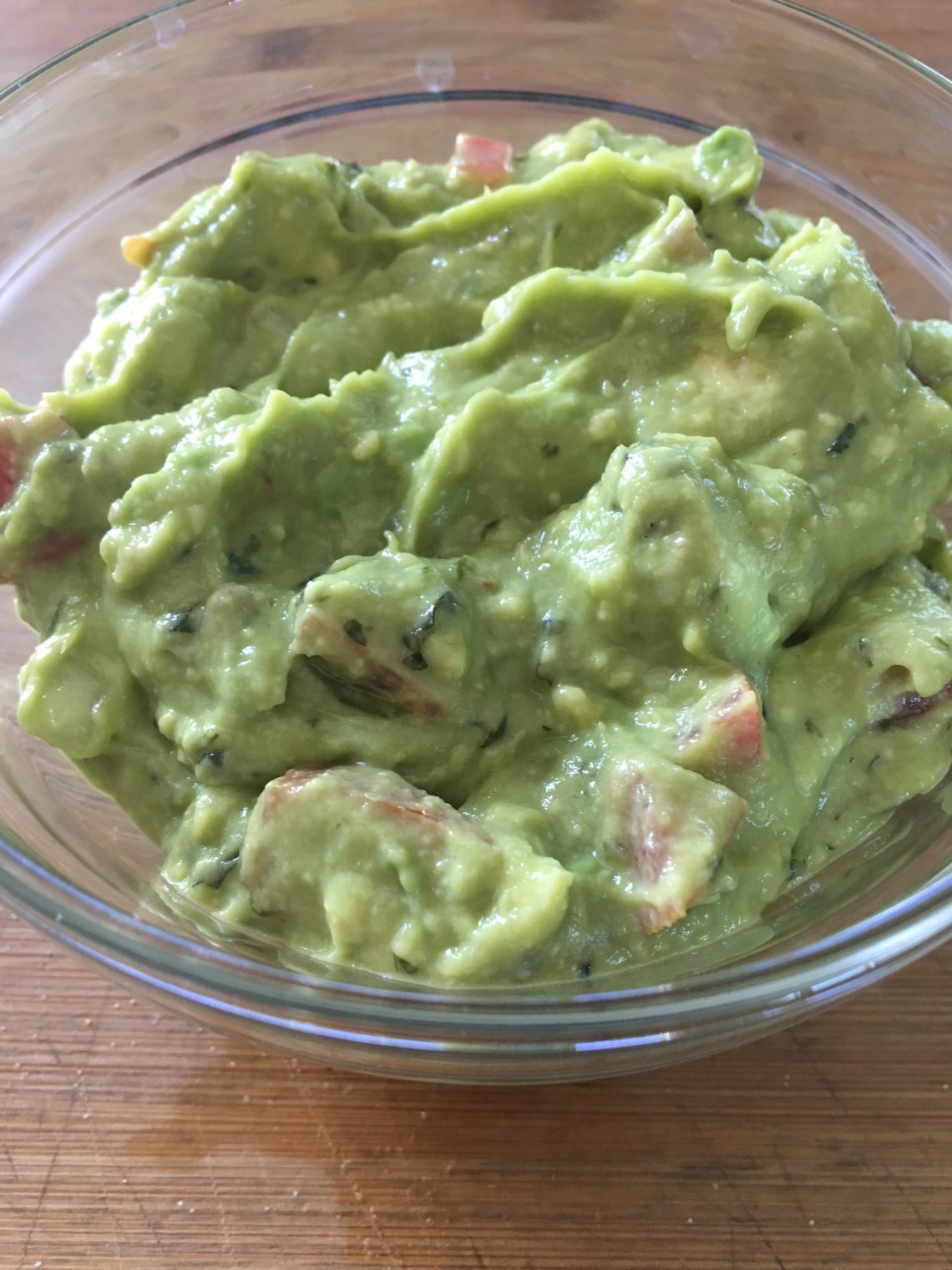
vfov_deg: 61.7
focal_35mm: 29
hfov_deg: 48.2
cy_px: 635
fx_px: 1063
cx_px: 476
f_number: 2.2
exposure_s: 1/30
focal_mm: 4.15
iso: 80
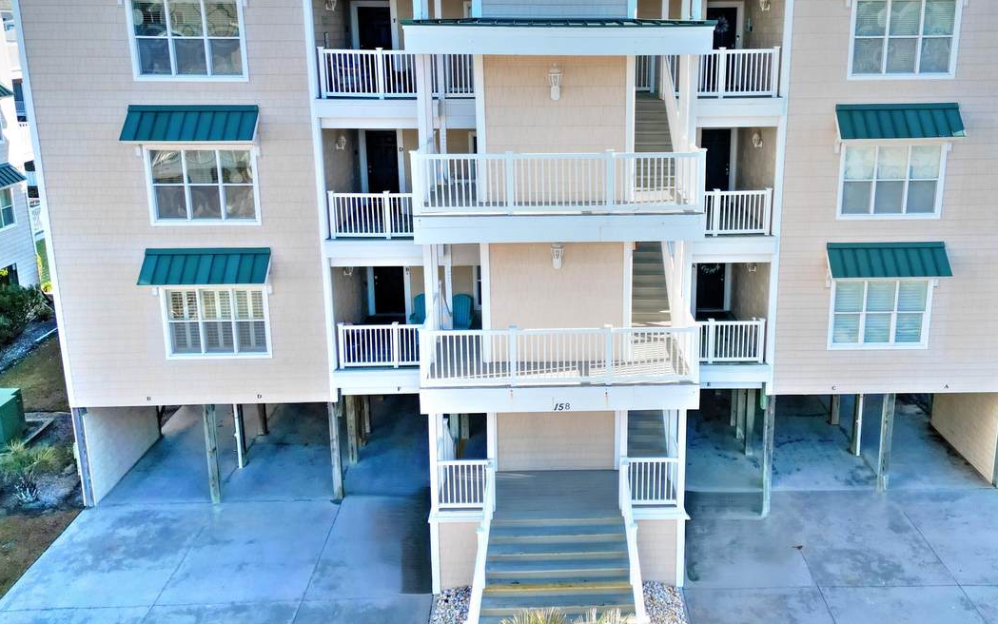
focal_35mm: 31
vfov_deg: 40.3
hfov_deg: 61.0
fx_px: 843
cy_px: 235
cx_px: 558
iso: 160
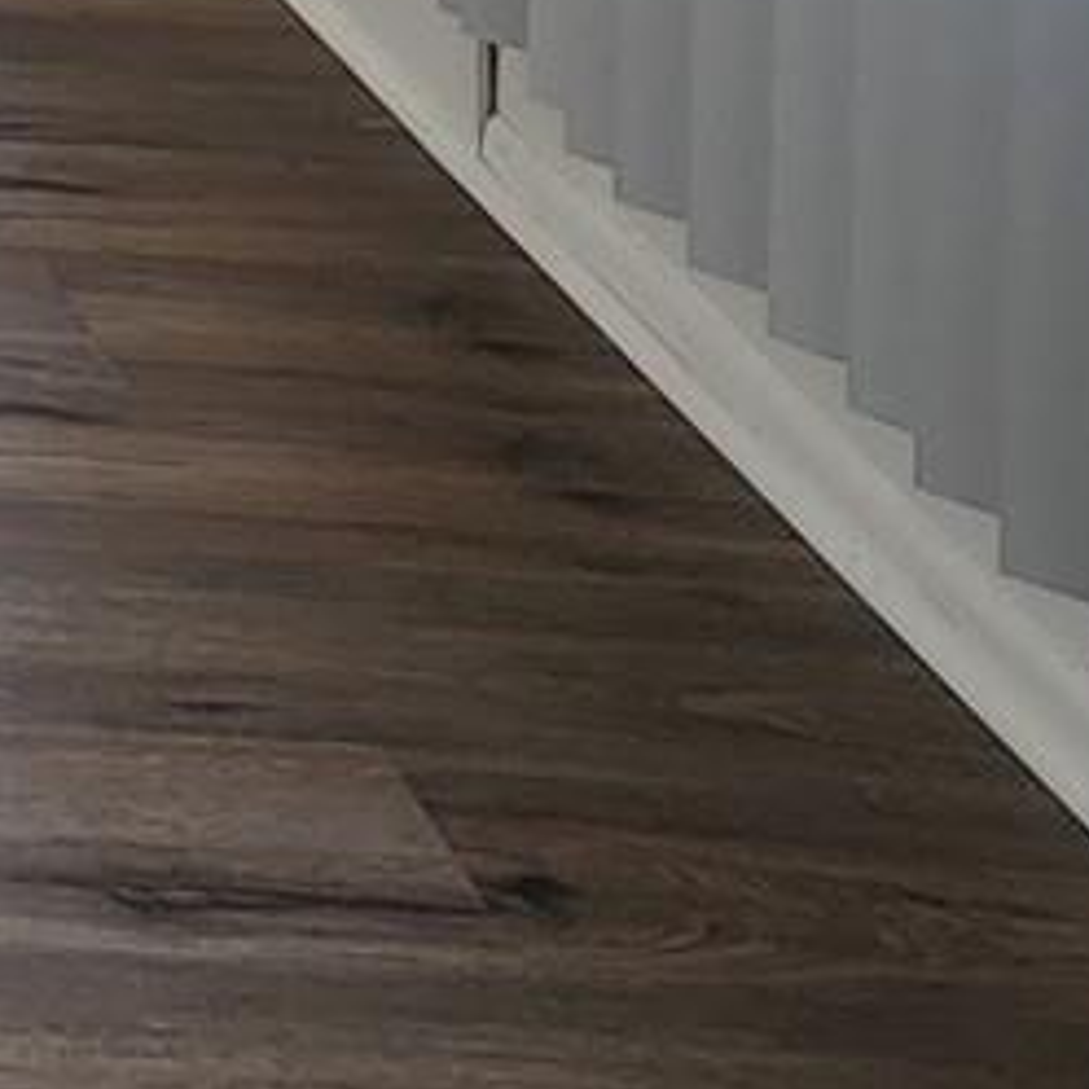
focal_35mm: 74
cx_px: -1445
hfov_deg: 15.1
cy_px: -1295
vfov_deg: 16.0
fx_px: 2634
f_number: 2.2
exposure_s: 1/60
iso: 80
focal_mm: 2.2
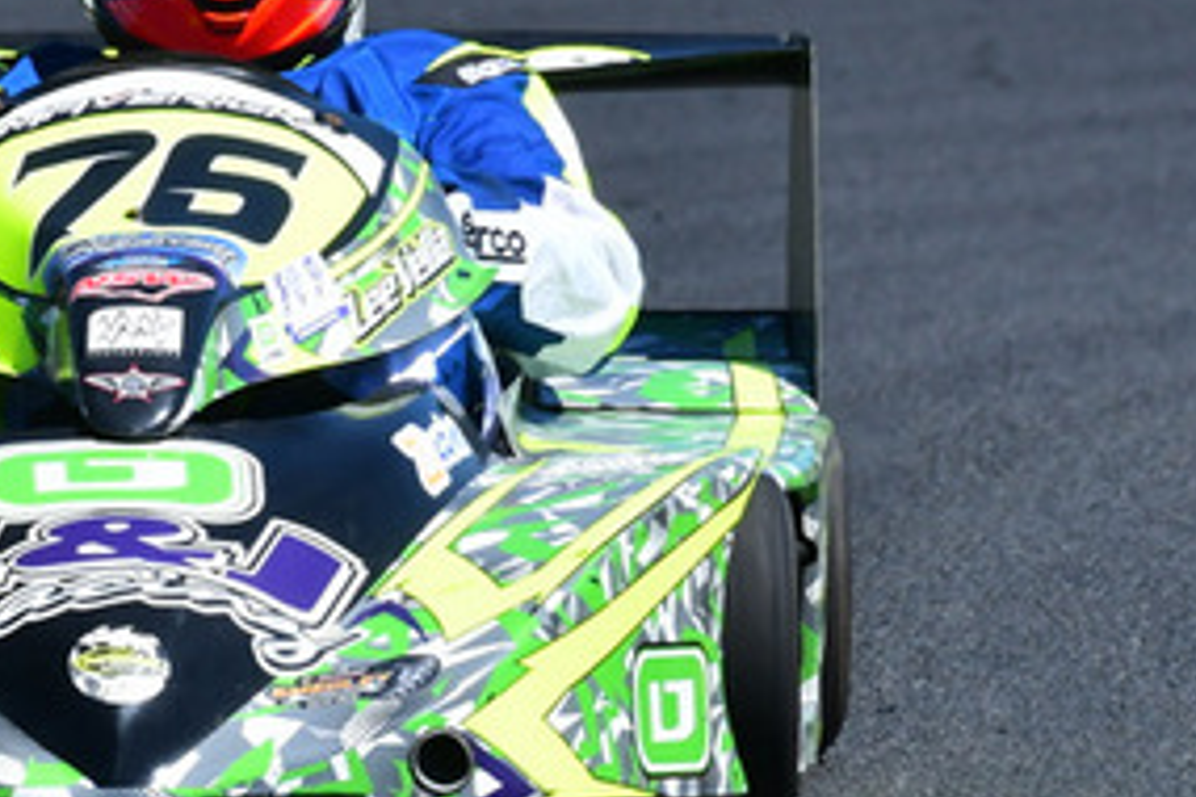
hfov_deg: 1.1
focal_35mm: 1897
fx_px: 63018
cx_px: 113
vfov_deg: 0.7
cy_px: 122
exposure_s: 1/640
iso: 500
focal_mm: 450
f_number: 11
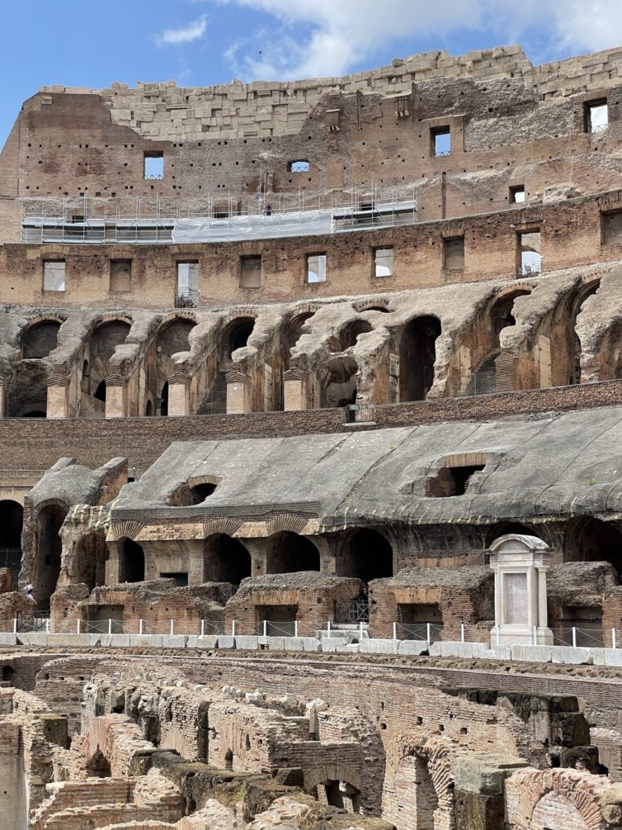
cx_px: 313
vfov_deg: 36.2
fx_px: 1270
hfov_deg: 27.5
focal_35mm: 53
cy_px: 409
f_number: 2
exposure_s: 1/773
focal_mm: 6
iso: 25
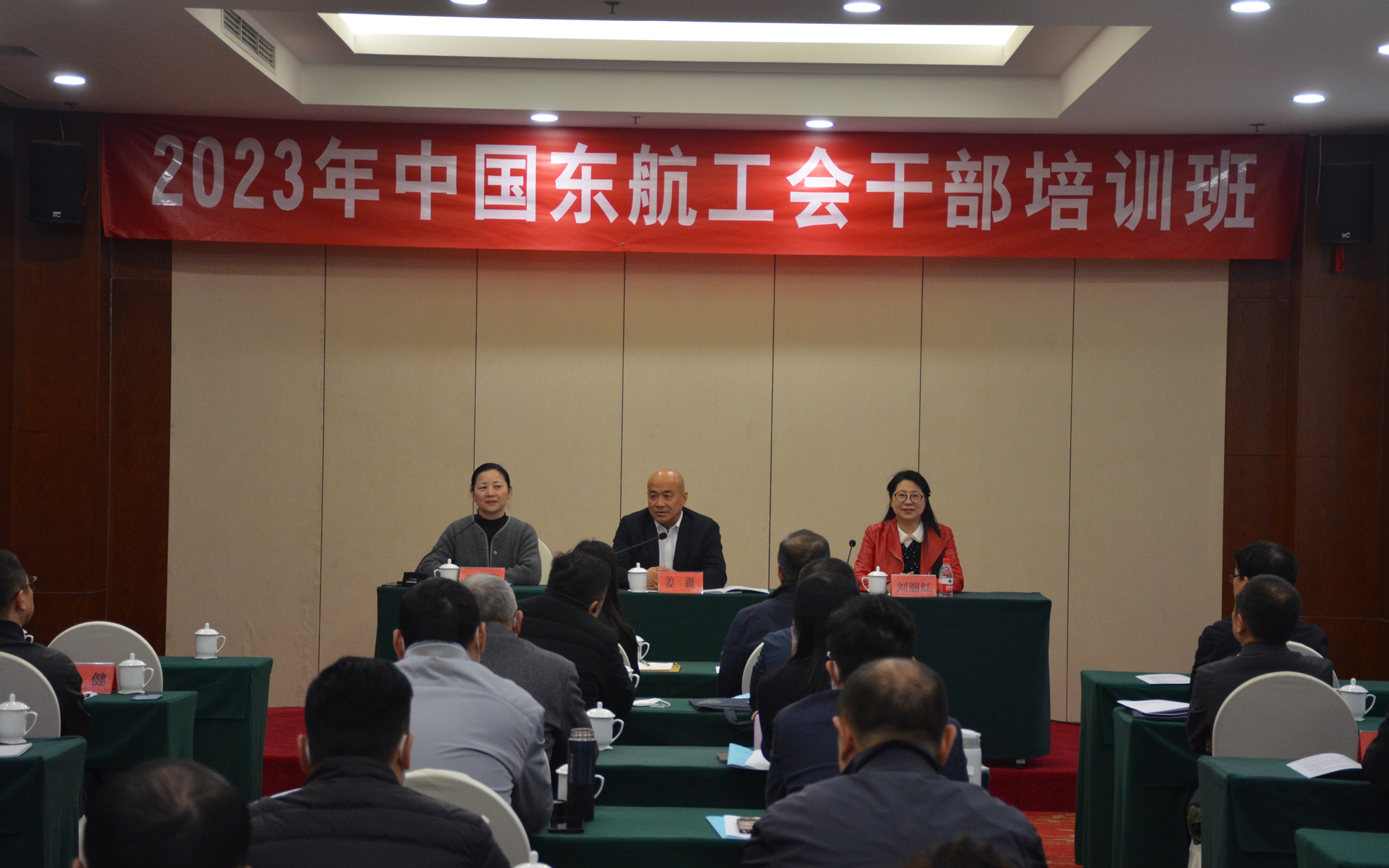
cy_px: 445
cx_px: 694
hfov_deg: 29.6
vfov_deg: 18.7
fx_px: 2632
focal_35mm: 70
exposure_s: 1/60
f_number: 4.5
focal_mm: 45
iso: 800
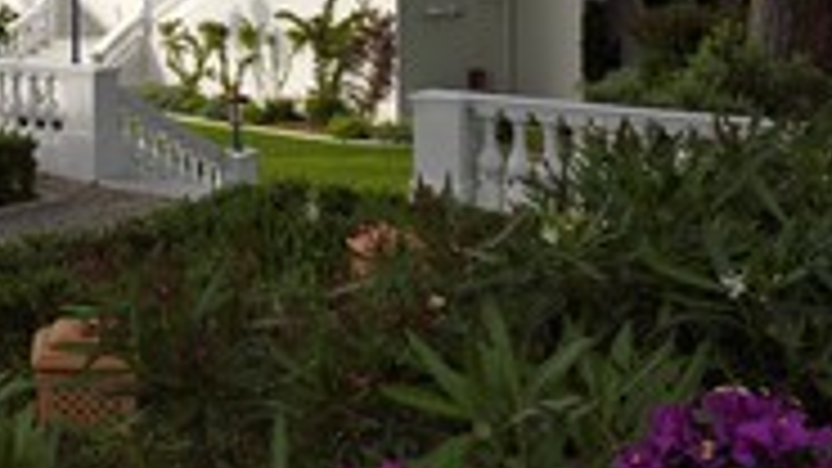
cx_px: 67
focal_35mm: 57
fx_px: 1257
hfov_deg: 34.4
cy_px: -90
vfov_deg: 19.8
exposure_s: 1/160
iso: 200
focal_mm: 24
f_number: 16
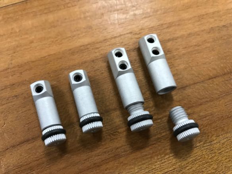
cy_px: 87
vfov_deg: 49.7
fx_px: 188
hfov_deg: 63.4
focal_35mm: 28
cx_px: 116
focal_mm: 3.99
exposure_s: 1/25
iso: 32
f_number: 1.8
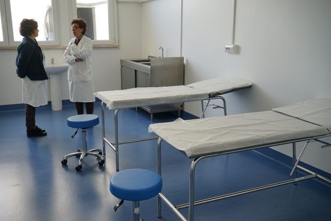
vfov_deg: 37.9
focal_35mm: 35
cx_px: 166
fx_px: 322
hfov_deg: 54.4
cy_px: 110
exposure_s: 1/125
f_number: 6.3
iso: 800
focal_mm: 35
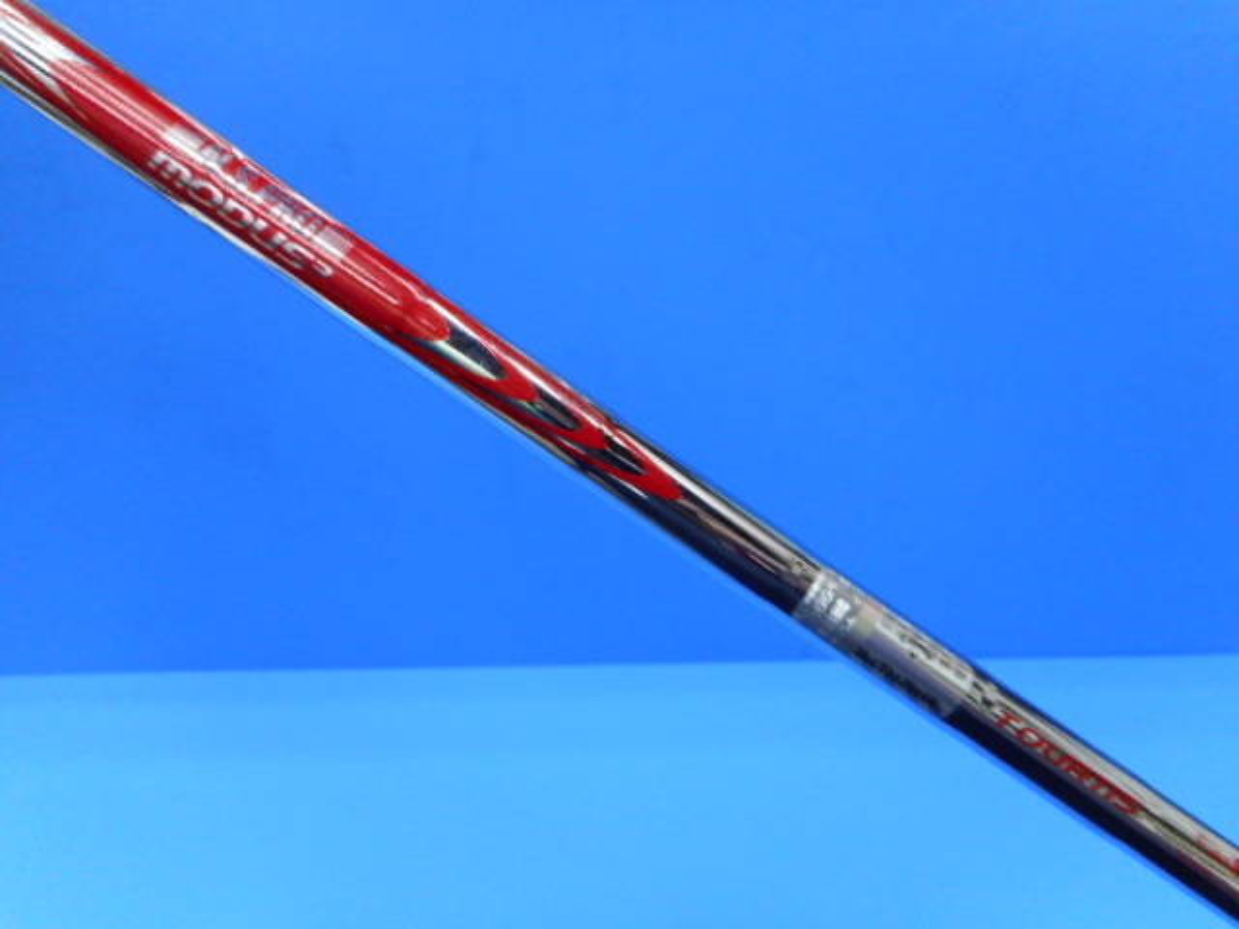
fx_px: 895
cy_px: 464
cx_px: 620
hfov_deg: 69.4
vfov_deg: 54.9
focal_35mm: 25
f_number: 3.7
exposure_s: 1/30
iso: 140
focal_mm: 4.5
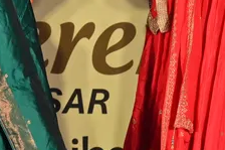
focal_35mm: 485
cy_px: -139
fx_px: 3029
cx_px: -224
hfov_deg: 4.2
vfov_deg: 2.8
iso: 1250
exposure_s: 1/250
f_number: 5.6
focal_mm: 85
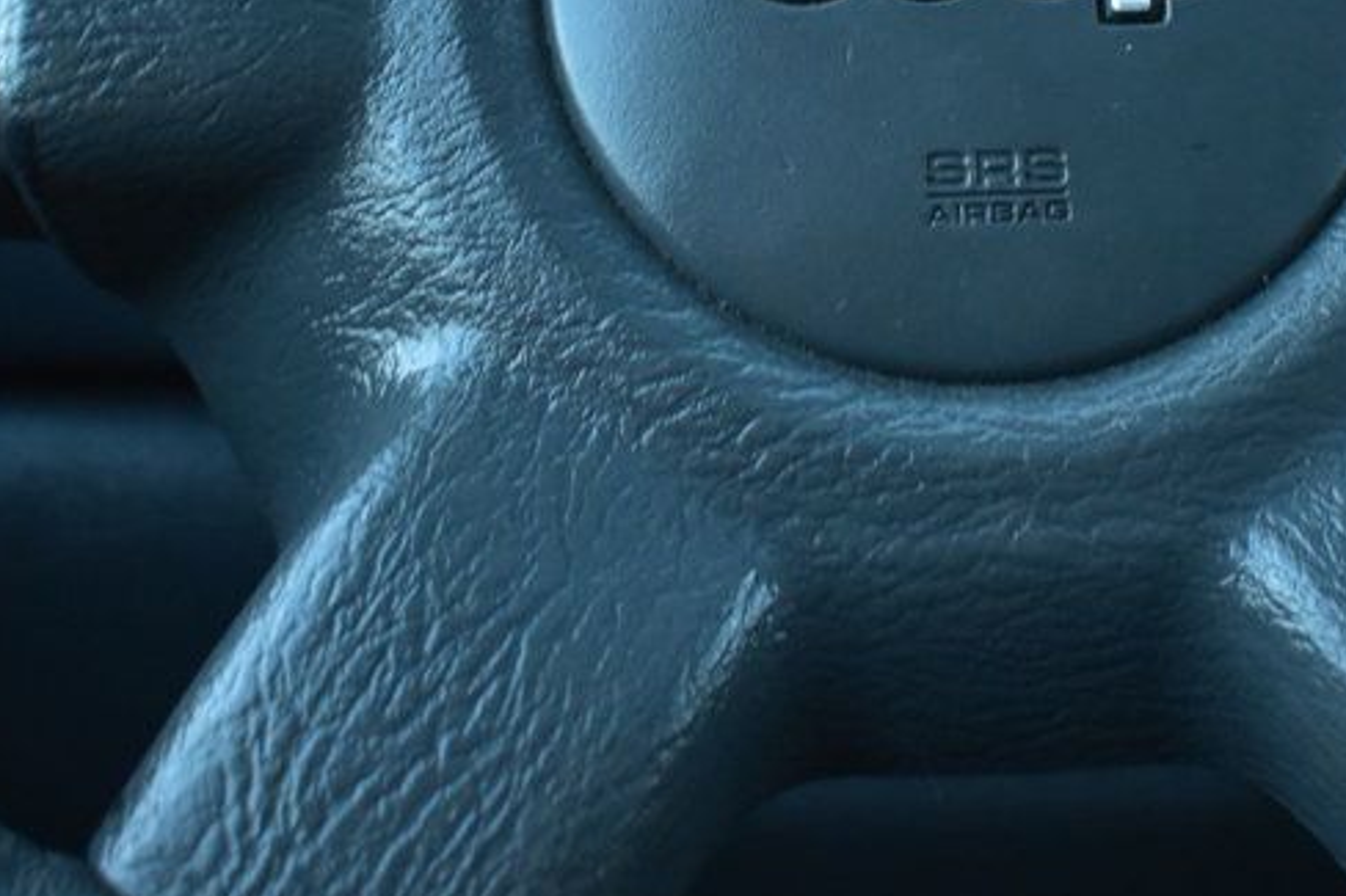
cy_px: 135
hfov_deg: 30.2
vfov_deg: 20.3
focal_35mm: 66
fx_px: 2469
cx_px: 938
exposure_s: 1/8
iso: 1600
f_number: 3.8
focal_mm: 21
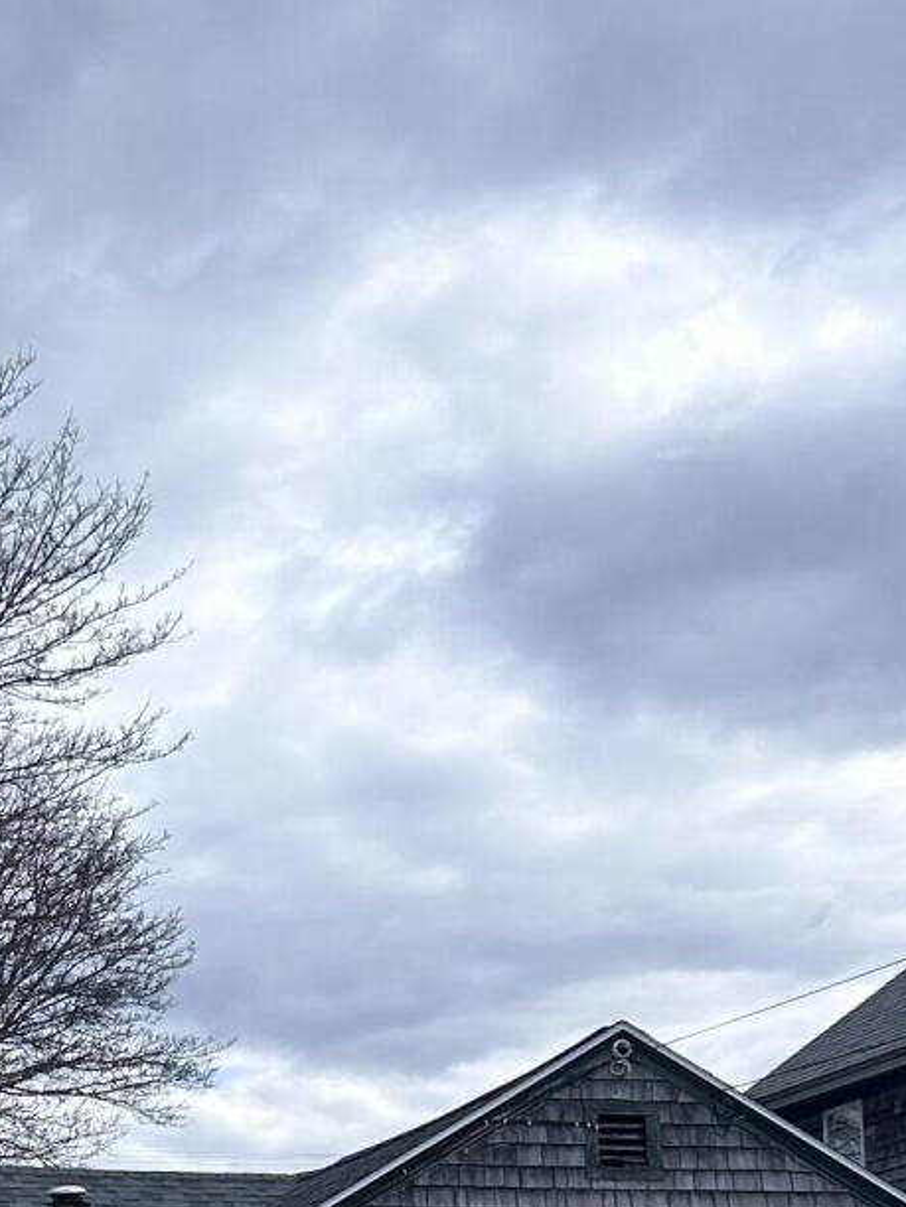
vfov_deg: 22.6
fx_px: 2966
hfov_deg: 17.0
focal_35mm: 85
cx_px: 6
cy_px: 1026
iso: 50
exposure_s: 1/5319
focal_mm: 5.7
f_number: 1.5
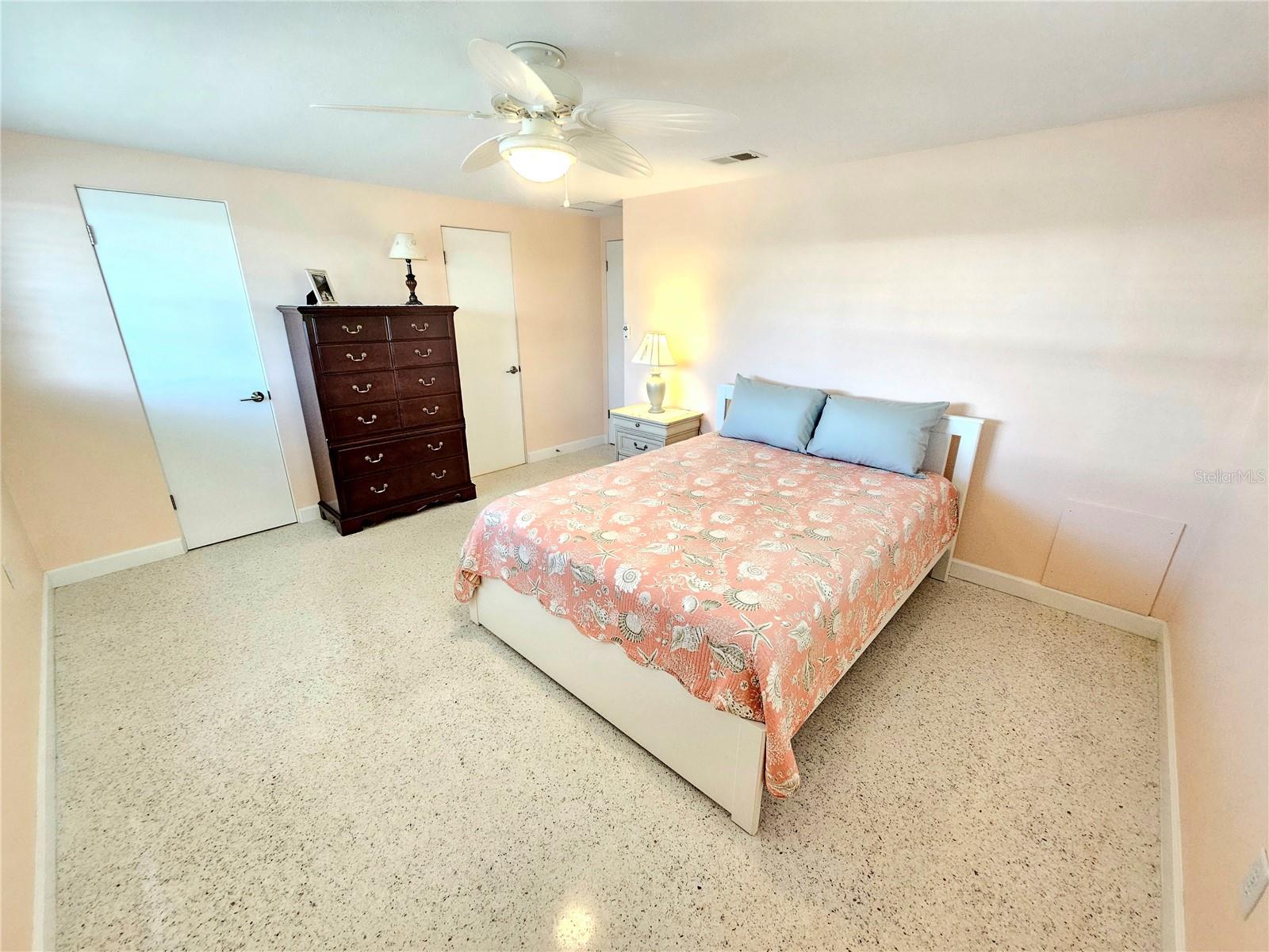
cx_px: 634
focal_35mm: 13
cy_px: 476
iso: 250
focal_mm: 2.2
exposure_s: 1/60.2
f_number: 2.2
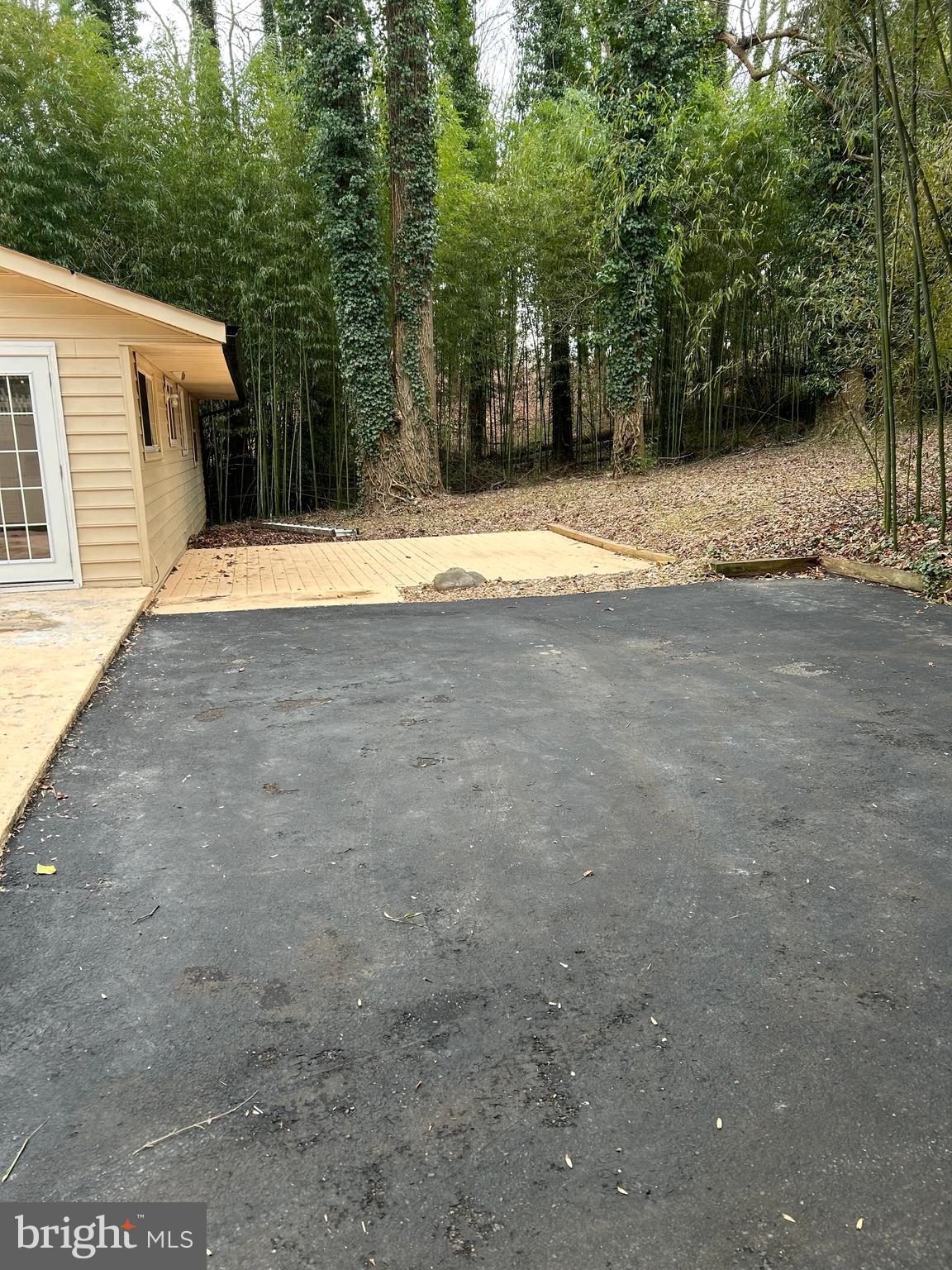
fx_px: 953
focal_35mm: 26
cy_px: 635
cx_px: 476
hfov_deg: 53.1
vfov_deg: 67.3
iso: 40
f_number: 1.5
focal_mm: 5.7
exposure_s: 1/150
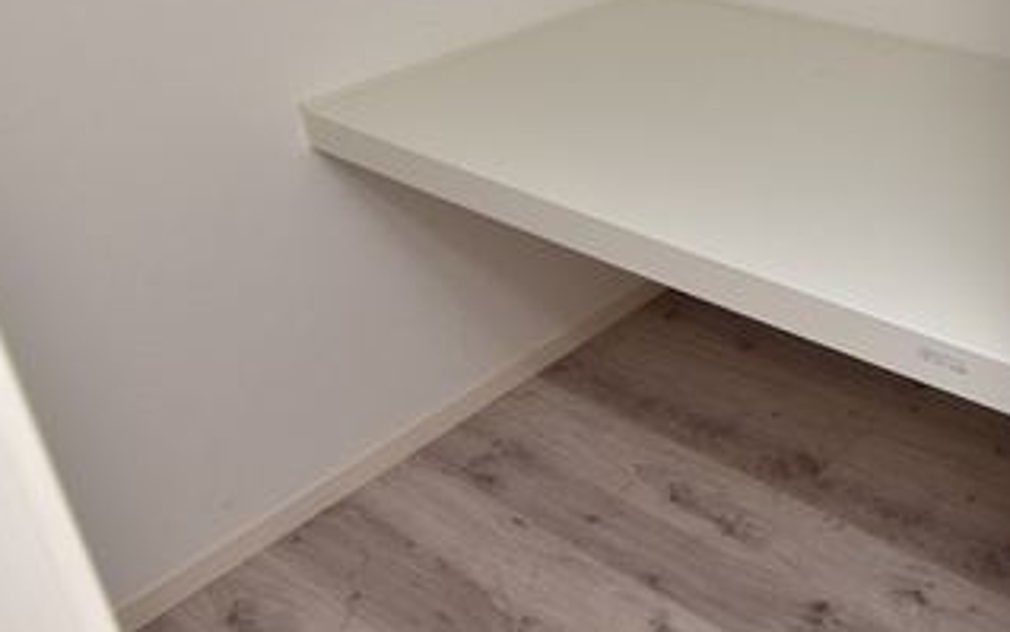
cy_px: -13
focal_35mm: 36
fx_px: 991
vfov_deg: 32.3
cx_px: 1074
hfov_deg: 43.6
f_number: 5
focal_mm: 10
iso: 160
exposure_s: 1/160
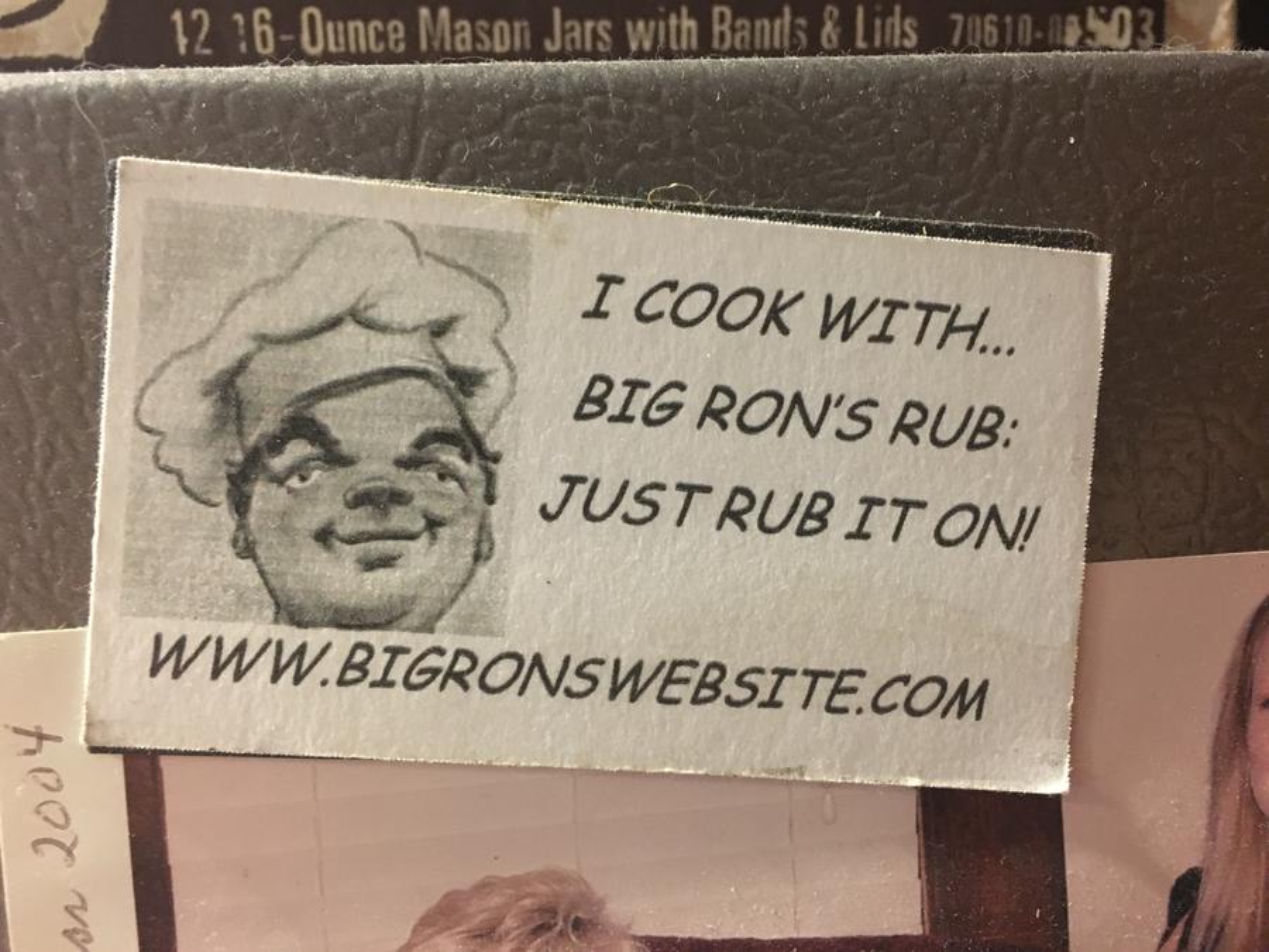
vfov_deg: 48.2
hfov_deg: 61.7
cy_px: 476
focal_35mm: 29
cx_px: 634
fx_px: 1063
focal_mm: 4.15
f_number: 2.2
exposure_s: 1/15
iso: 400
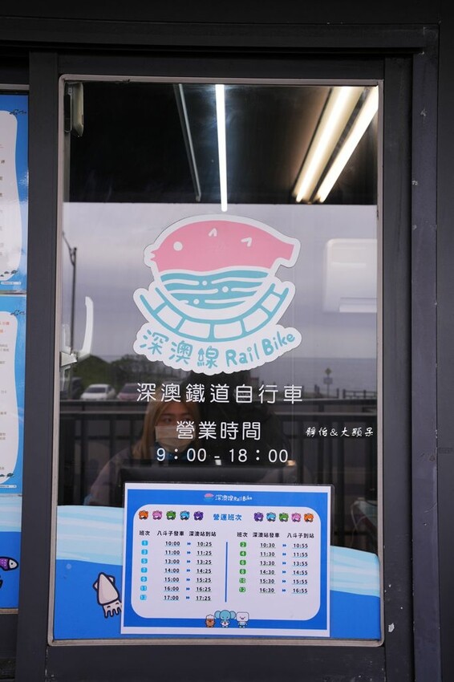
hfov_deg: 49.5
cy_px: 341
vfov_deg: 69.4
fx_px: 492
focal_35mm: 26
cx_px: 227
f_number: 5.6
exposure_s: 1/125
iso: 160
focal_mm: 26
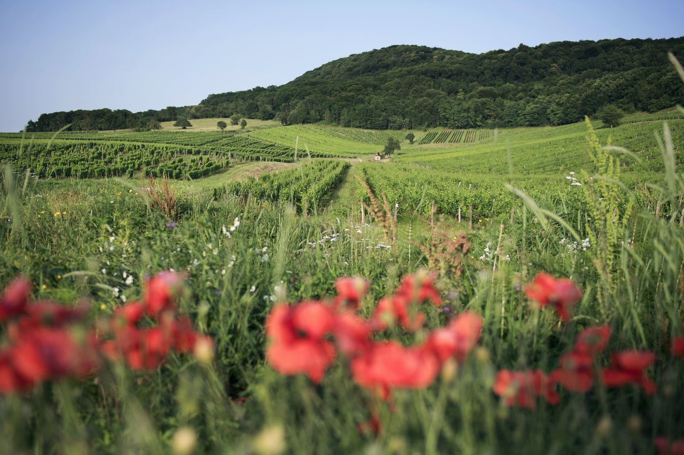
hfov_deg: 60.3
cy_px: 228
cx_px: 342
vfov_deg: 42.3
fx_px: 589
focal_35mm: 31
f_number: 2.8
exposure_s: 1/750
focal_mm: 31
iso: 100
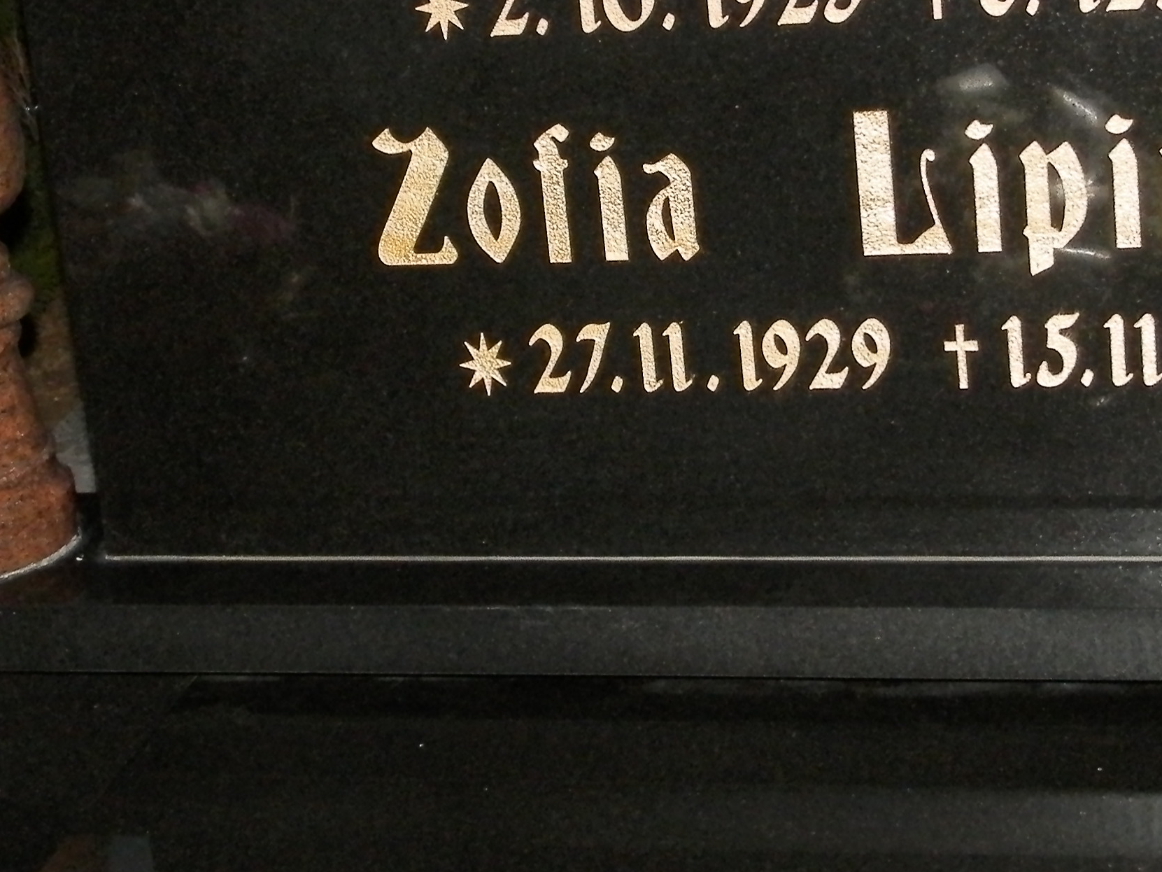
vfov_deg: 17.1
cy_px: 235
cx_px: 670
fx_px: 2887
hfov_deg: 22.7
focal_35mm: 86
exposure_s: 1/40
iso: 250
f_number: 3.2
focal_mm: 5.5
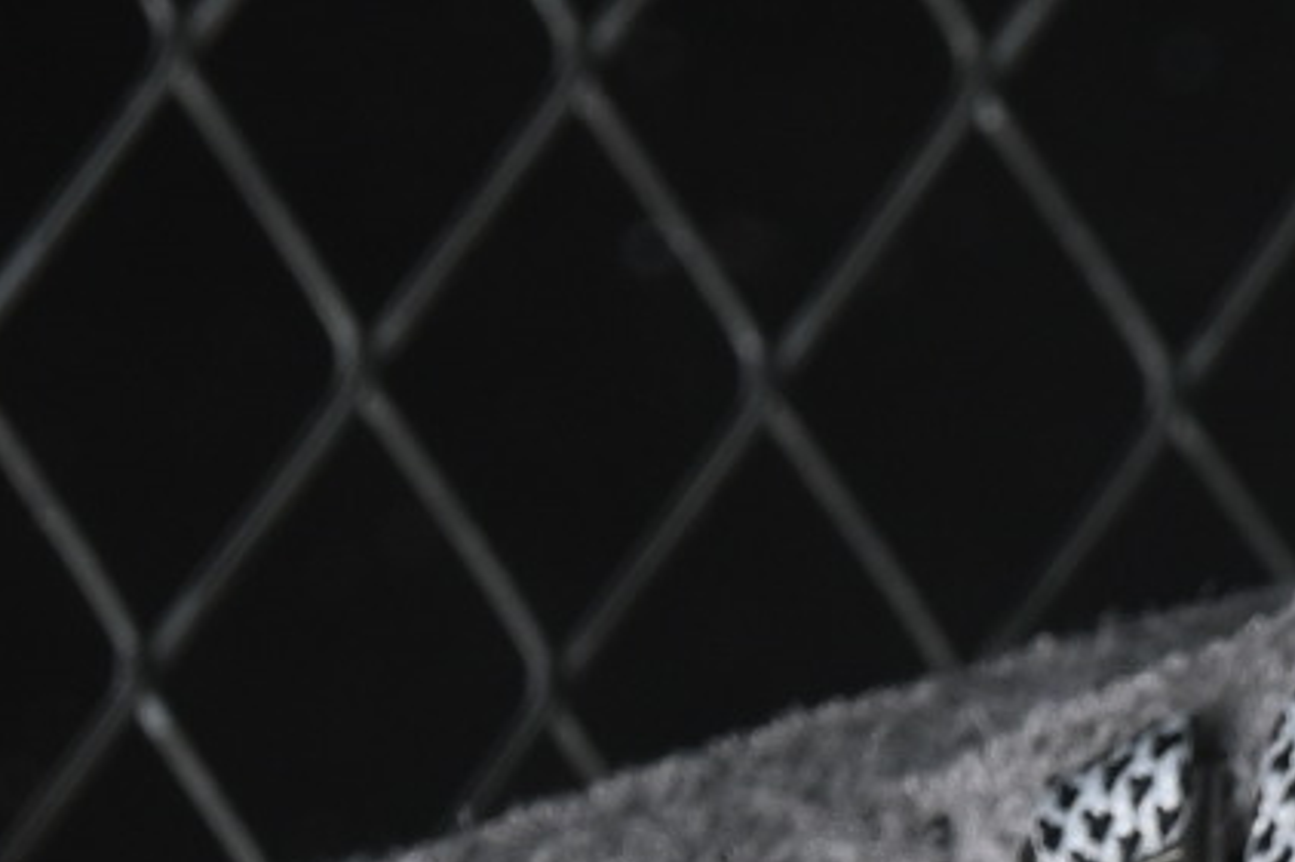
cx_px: 2648
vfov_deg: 2.7
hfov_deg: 4.1
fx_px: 17798
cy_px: 2279
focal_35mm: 495
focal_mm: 50
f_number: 7.1
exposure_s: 1/60
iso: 160
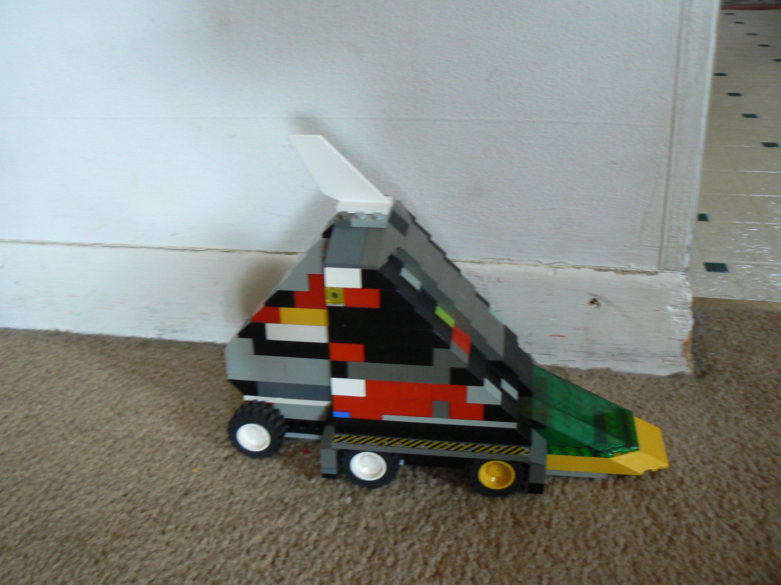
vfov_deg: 39.7
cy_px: 292
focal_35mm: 36
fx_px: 812
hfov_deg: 51.4
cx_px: 390
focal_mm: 6
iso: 160
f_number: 2.8
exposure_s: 1/30
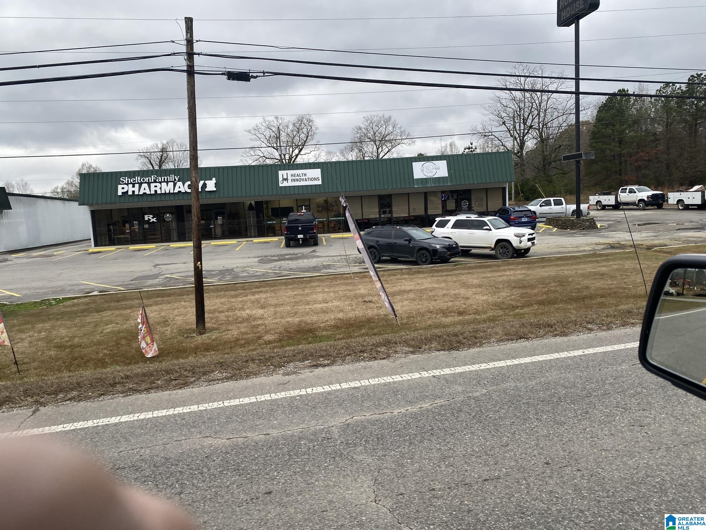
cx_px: 353
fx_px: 530
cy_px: 265
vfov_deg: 53.1
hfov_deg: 67.3
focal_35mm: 26
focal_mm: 4.25
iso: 32
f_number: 1.8
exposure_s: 1/588
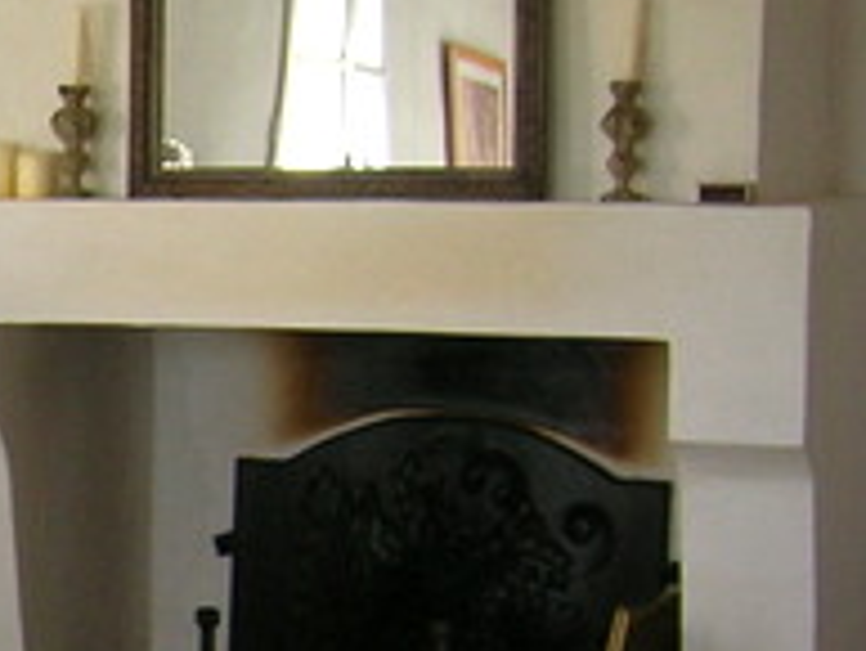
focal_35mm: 141
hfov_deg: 13.1
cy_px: 759
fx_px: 3530
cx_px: -489
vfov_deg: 10.4
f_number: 2.9
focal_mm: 5.7
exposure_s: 1/32.3
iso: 50
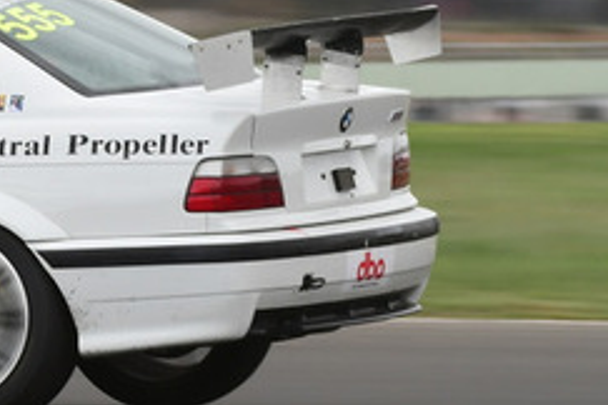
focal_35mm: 986
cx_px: -390
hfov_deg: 2.1
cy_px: -160
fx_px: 16651
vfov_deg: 1.4
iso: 320
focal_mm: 200
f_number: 11
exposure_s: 1/200
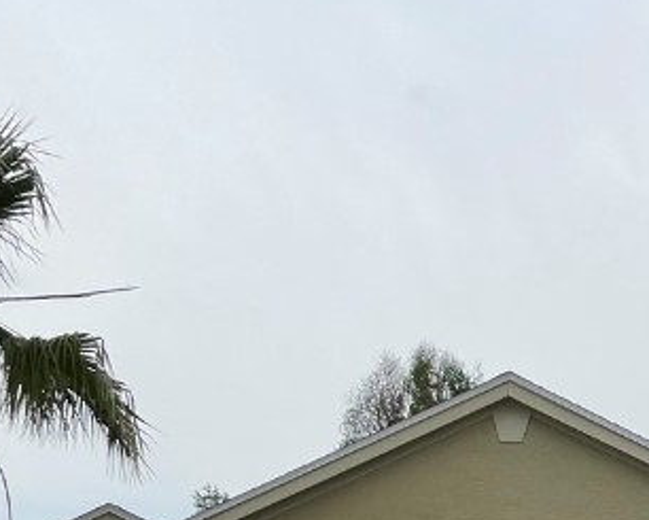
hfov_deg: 20.7
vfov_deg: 16.5
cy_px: 768
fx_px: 1633
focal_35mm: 85
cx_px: 823
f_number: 1.6
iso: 32
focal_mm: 4.2
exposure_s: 1/4292
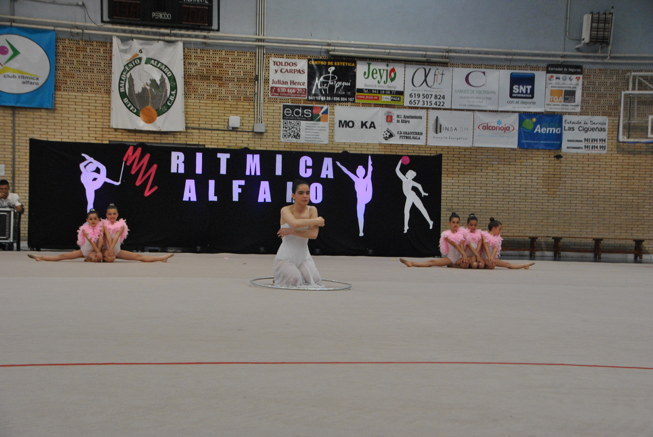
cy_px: 218
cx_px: 326
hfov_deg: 35.0
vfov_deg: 23.8
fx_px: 1035
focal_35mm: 57
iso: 800
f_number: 6.3
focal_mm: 38
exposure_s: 1/160
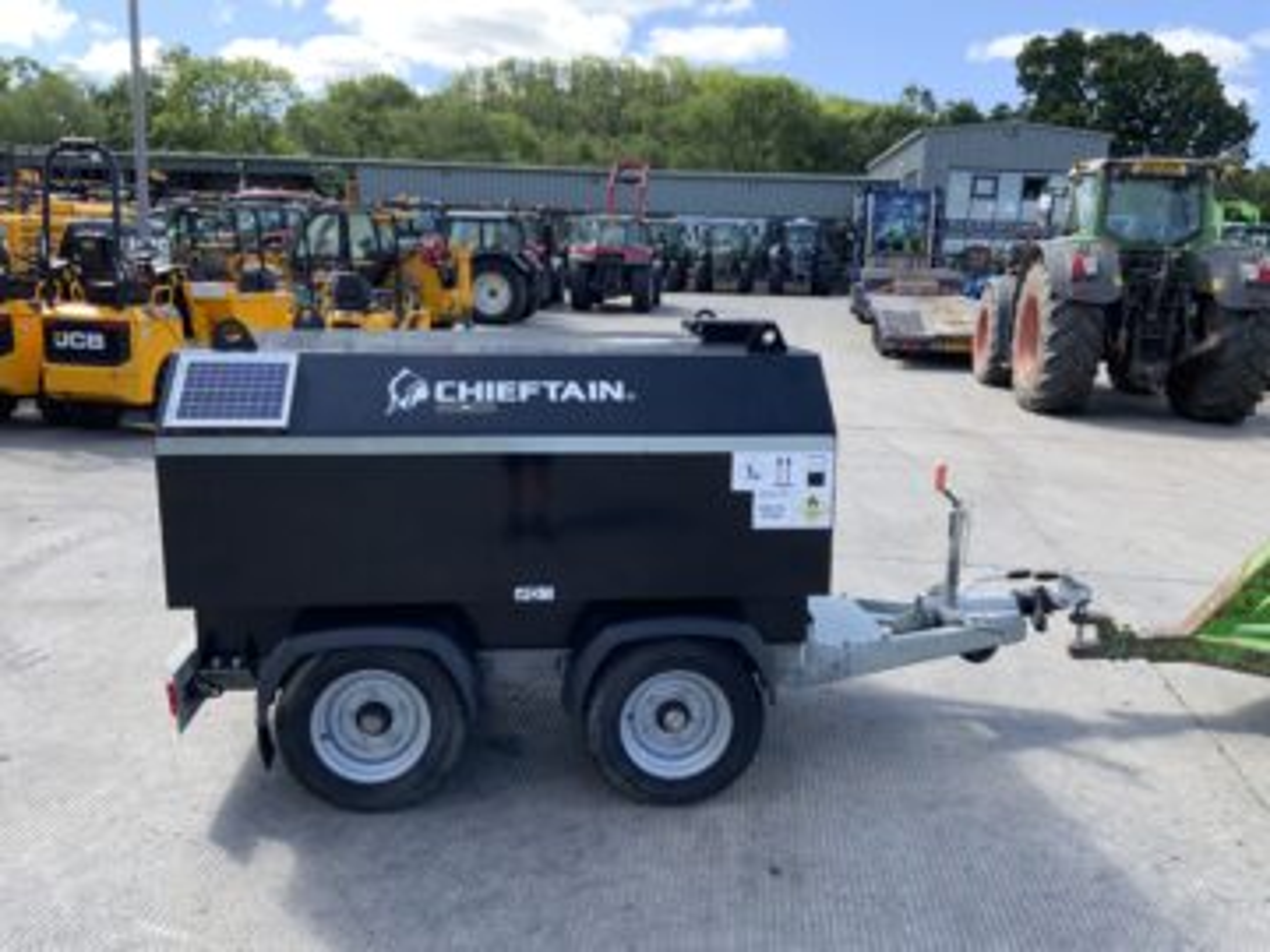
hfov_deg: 61.7
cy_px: 476
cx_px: 635
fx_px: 1064
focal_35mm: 29
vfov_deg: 48.2
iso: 16
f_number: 1.8
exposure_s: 1/403
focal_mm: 3
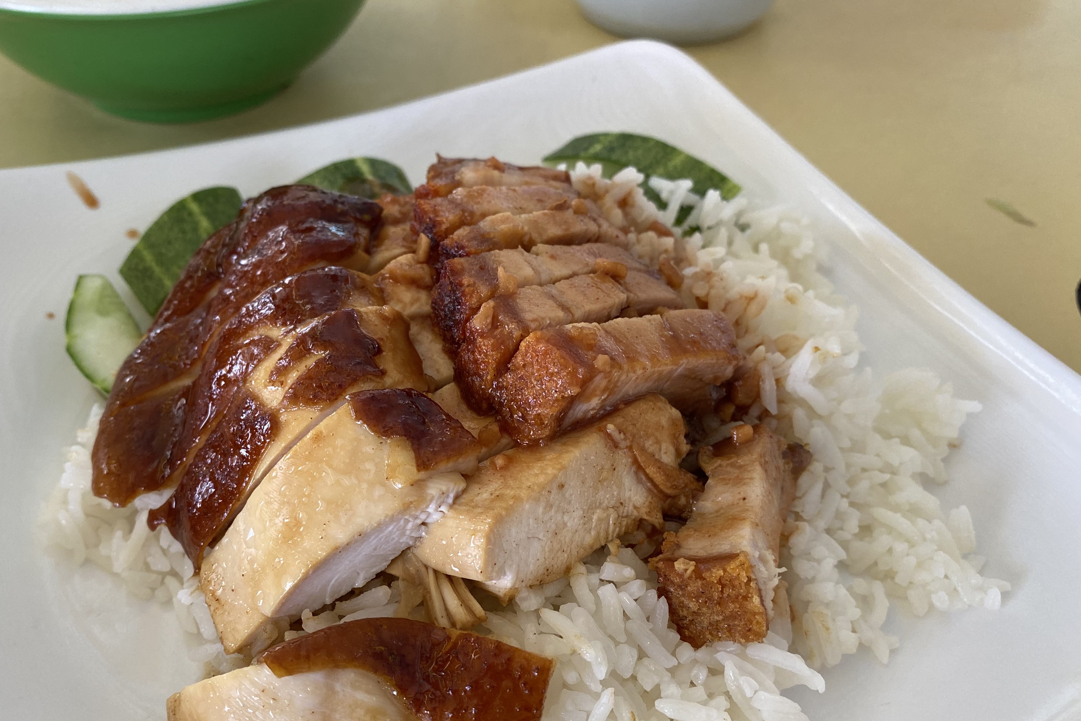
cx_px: 451
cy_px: 457
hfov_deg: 58.4
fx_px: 961
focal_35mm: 32
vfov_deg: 40.8
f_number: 1.8
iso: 125
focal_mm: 4.25
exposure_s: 1/102
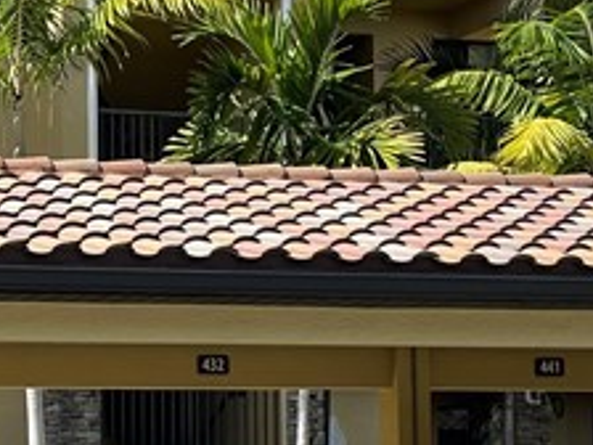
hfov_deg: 15.9
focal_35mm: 119
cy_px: 429
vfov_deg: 12.3
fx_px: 2039
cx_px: -106
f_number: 1.6
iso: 32
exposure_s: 1/2398
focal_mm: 4.2
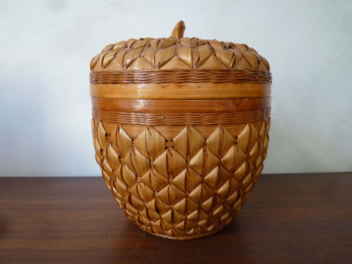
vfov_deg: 54.9
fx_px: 254
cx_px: 176
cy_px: 132
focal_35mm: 25
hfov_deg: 69.4
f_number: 2.8
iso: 400
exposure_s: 1/8
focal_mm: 4.5
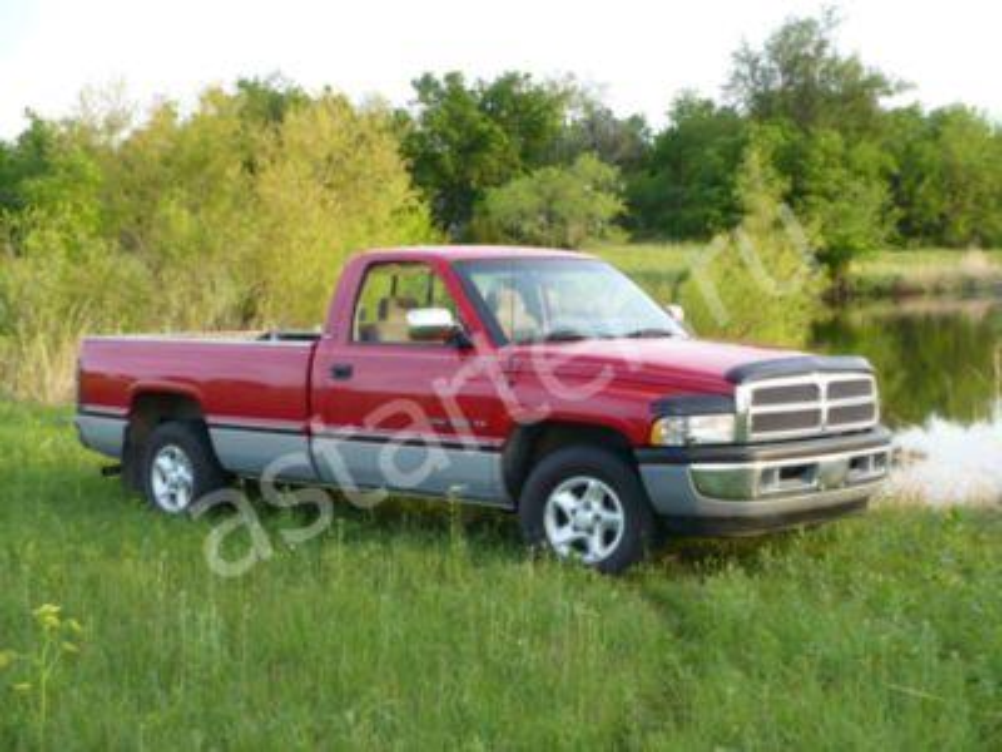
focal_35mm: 60
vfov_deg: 24.4
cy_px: 376
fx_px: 1737
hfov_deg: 32.2
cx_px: 501
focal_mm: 9.9
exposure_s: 1/80
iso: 100
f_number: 3.1
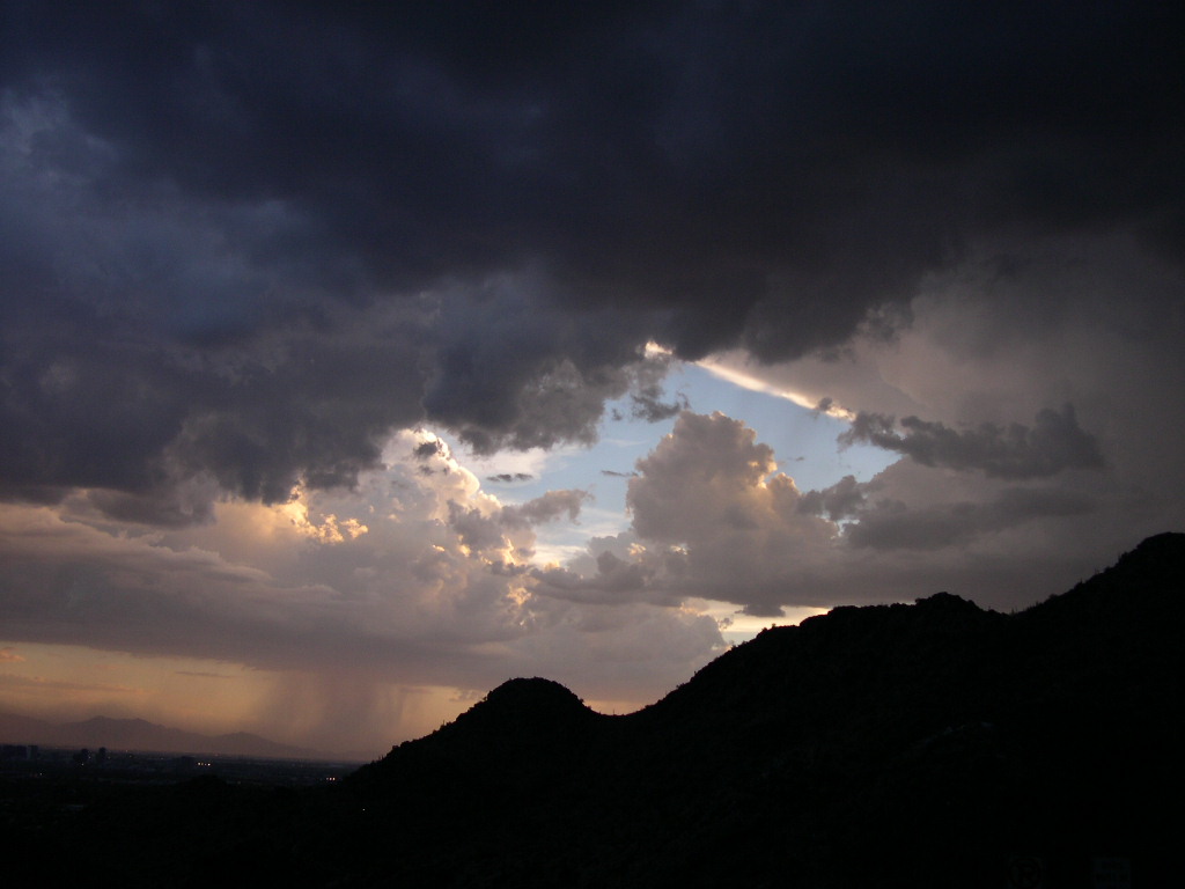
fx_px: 1301
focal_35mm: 38
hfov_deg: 49.0
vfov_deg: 37.7
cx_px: 592
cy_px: 444
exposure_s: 1/167
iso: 100
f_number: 2.8
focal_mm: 8
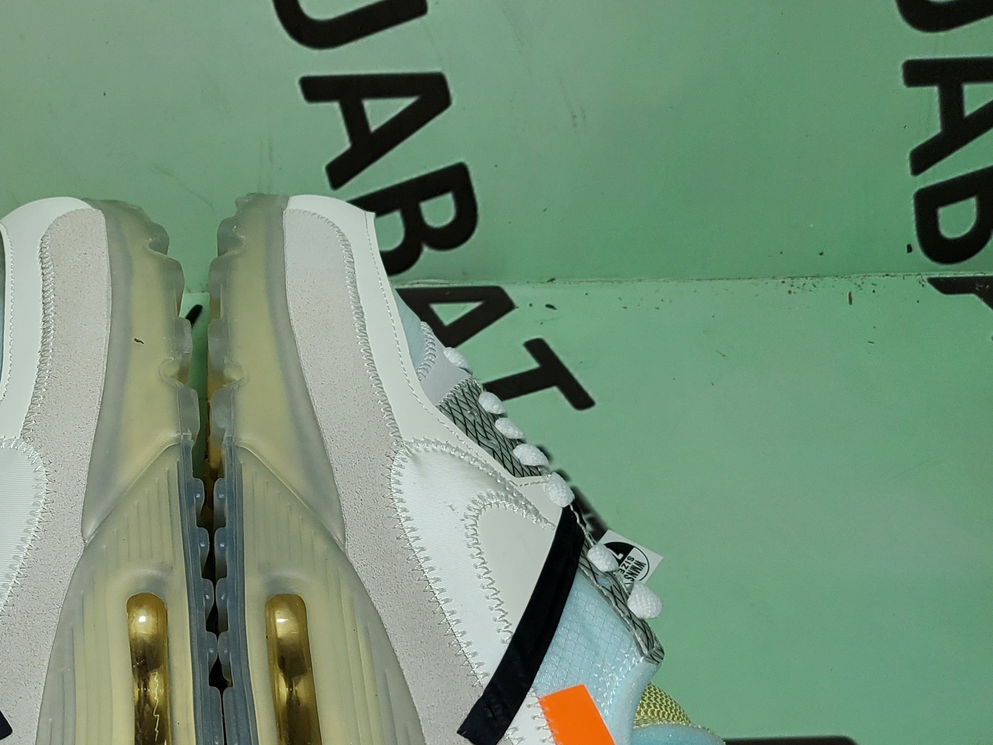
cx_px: 81
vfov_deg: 27.8
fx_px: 1492
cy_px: 515
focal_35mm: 52
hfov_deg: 34.5
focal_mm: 4.3
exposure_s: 1/878
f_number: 1.5
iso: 50
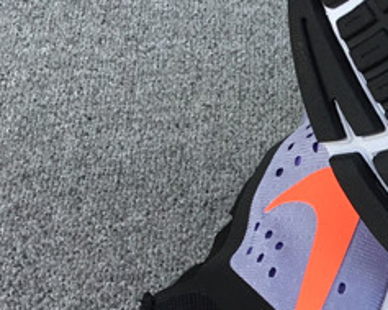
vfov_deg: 13.3
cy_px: 276
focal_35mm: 115
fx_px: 1319
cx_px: 602
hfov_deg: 15.3
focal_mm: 3.3
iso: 25
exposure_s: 1/146
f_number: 2.4
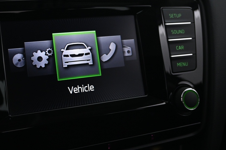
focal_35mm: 53
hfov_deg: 37.1
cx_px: 73
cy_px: 58
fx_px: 333
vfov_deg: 25.4
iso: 1600
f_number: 3.8
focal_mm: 20
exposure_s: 1/20
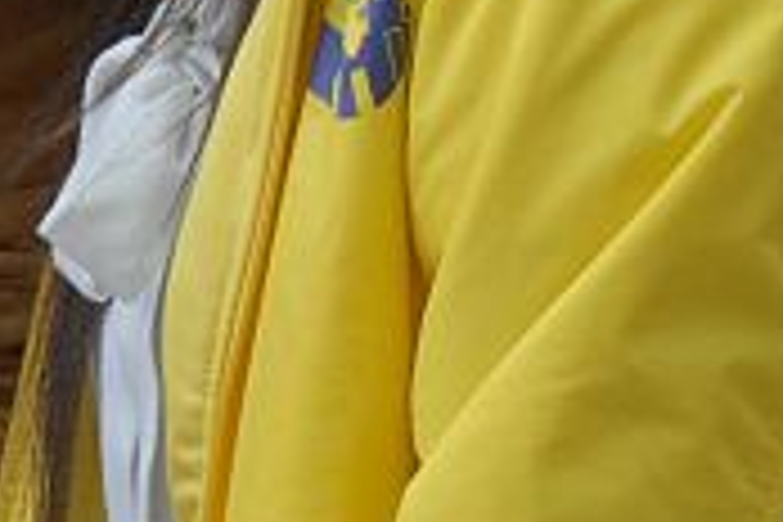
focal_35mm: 1086
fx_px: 23628
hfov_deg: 1.9
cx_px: -878
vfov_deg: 1.3
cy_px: 443
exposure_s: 1/250
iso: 400
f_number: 5
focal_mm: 105
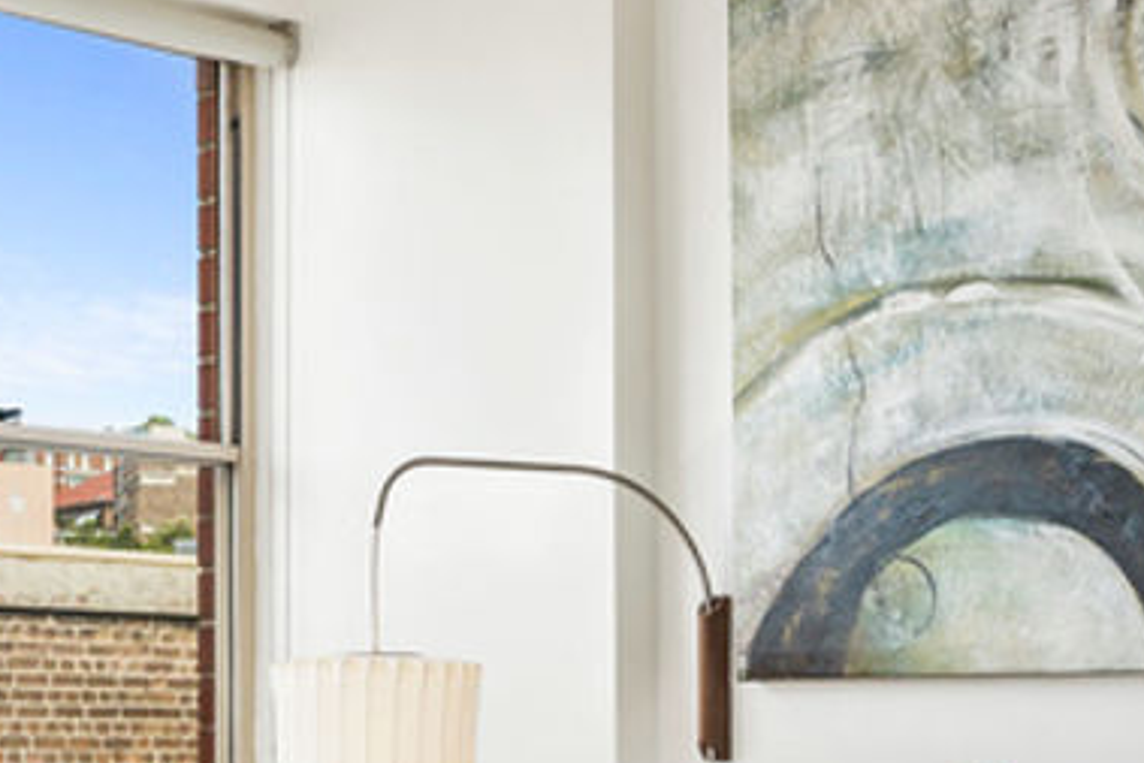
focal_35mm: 87
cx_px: 697
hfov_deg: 23.3
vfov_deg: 15.2
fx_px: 2766
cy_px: 894
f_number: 10
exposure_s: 1/30
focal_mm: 22
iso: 200
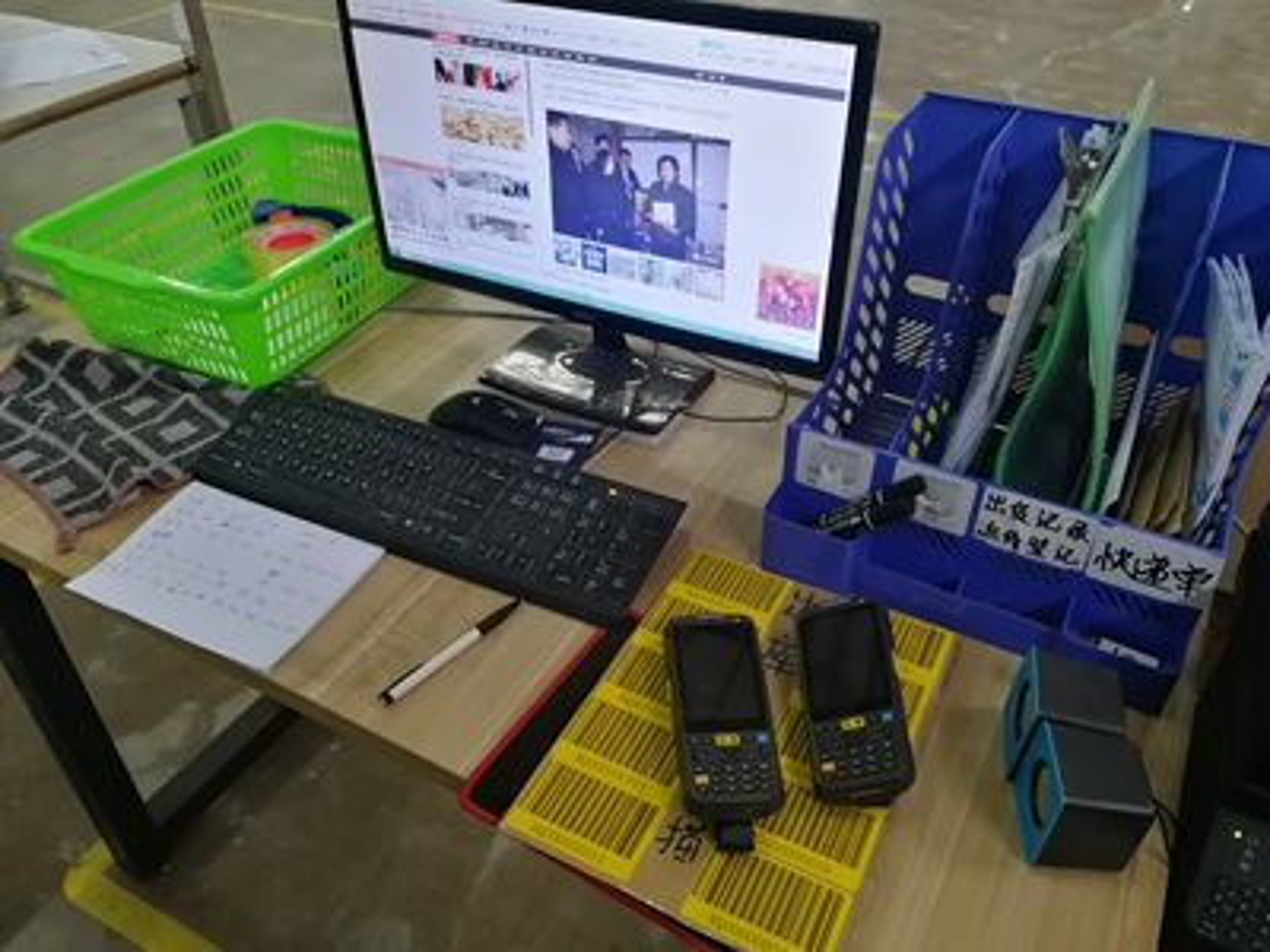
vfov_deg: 51.4
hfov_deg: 65.3
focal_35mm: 27
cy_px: 476
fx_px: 991
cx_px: 635
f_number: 2.2
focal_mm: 3.95
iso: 320
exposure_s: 1/33.3
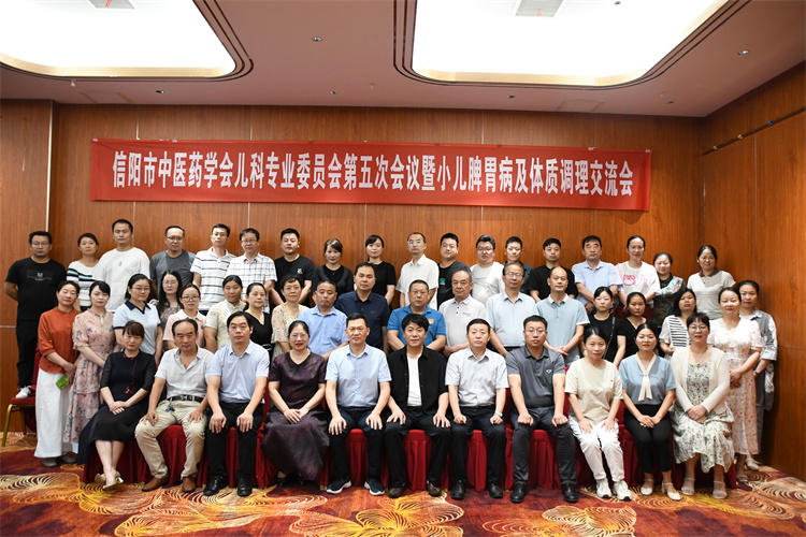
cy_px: 268
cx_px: 403
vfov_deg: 47.9
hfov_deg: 67.4
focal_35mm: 27
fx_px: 604
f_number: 3.5
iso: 2000
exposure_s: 1/125
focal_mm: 18
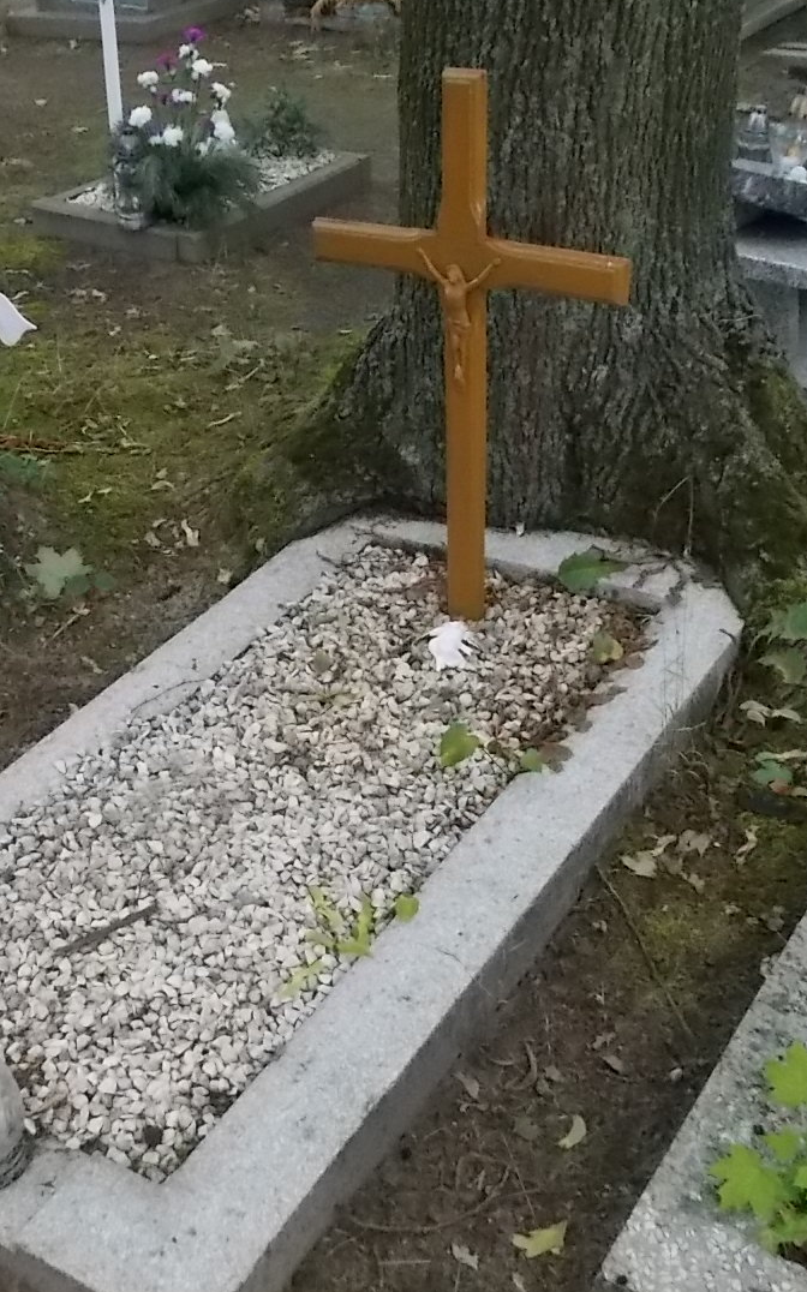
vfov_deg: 48.2
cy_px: 684
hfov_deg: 31.1
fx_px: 1444
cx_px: 306
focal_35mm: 41
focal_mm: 4.6
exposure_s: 1/200
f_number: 3.2
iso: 400
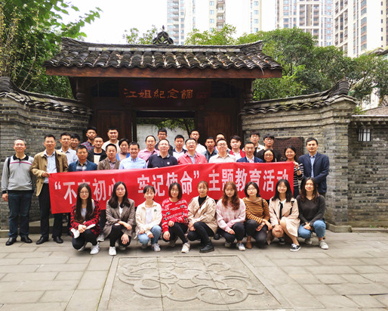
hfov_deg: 72.6
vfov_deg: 60.9
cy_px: 156
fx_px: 264
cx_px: 185
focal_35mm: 23
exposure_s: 1/100
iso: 97
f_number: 2
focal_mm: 3.79
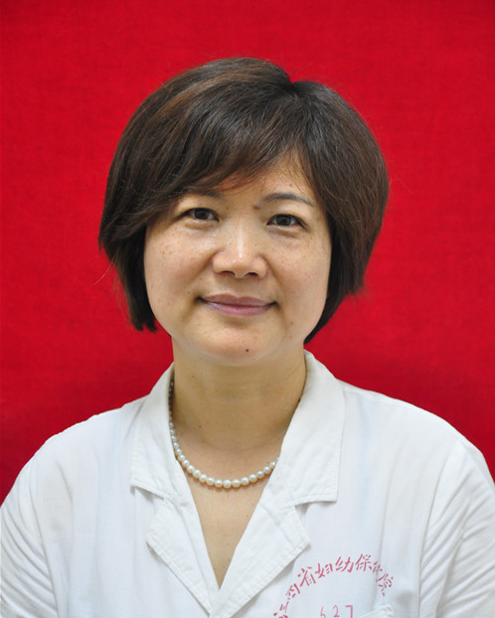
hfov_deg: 11.4
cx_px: 248
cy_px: 365
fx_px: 2489
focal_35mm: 136
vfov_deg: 14.2
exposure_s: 1/8
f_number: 5.3
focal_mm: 80
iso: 800
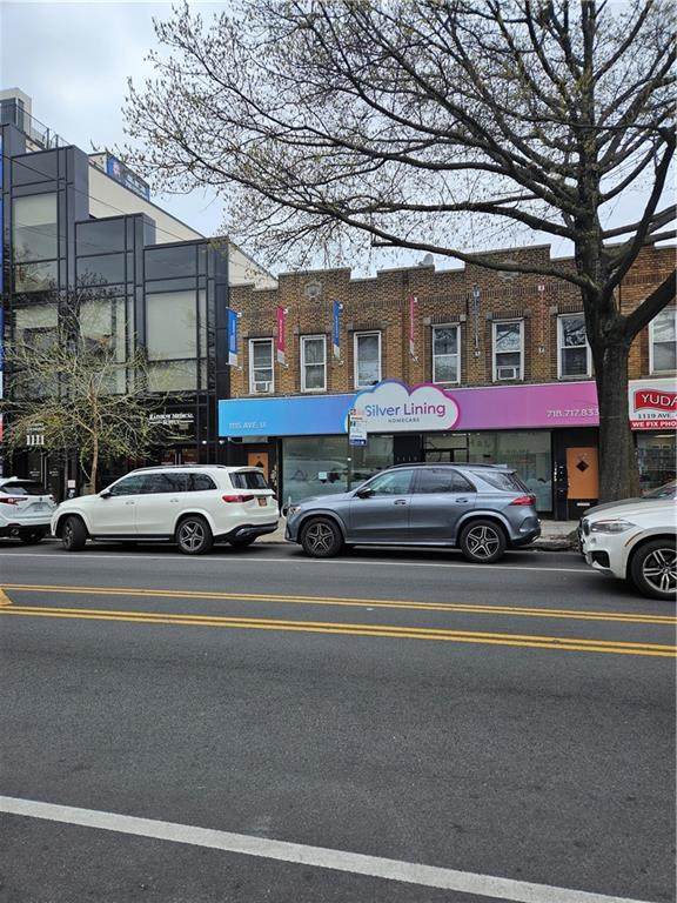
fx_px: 600
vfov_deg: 73.9
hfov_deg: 58.9
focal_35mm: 23
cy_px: 452
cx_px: 338
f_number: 1.8
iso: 32
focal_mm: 5.4
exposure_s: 1/1567
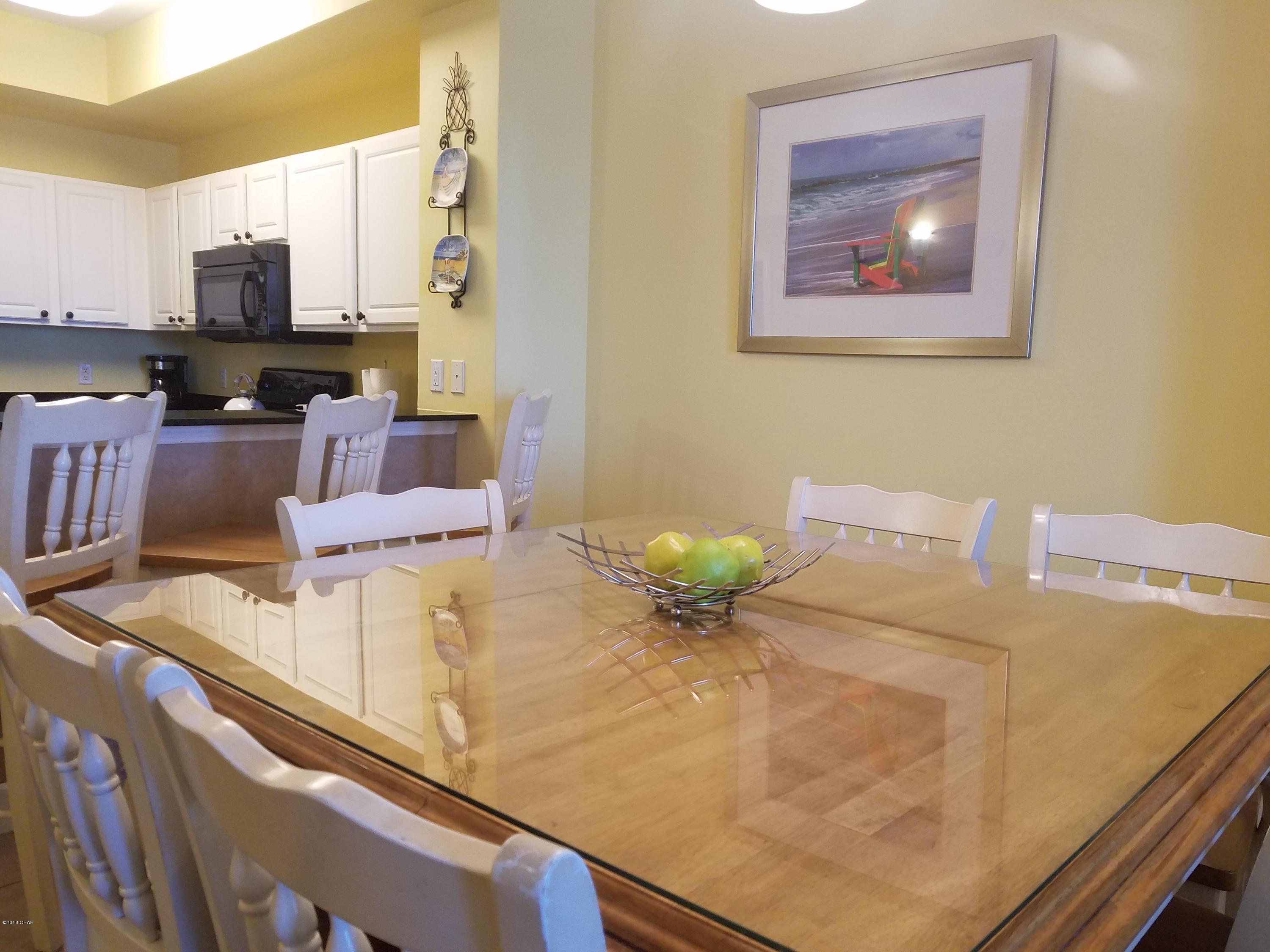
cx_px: 635
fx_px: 954
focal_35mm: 26
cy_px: 476
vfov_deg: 53.1
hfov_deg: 67.3
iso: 160
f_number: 1.7
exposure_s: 1/60
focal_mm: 4.2
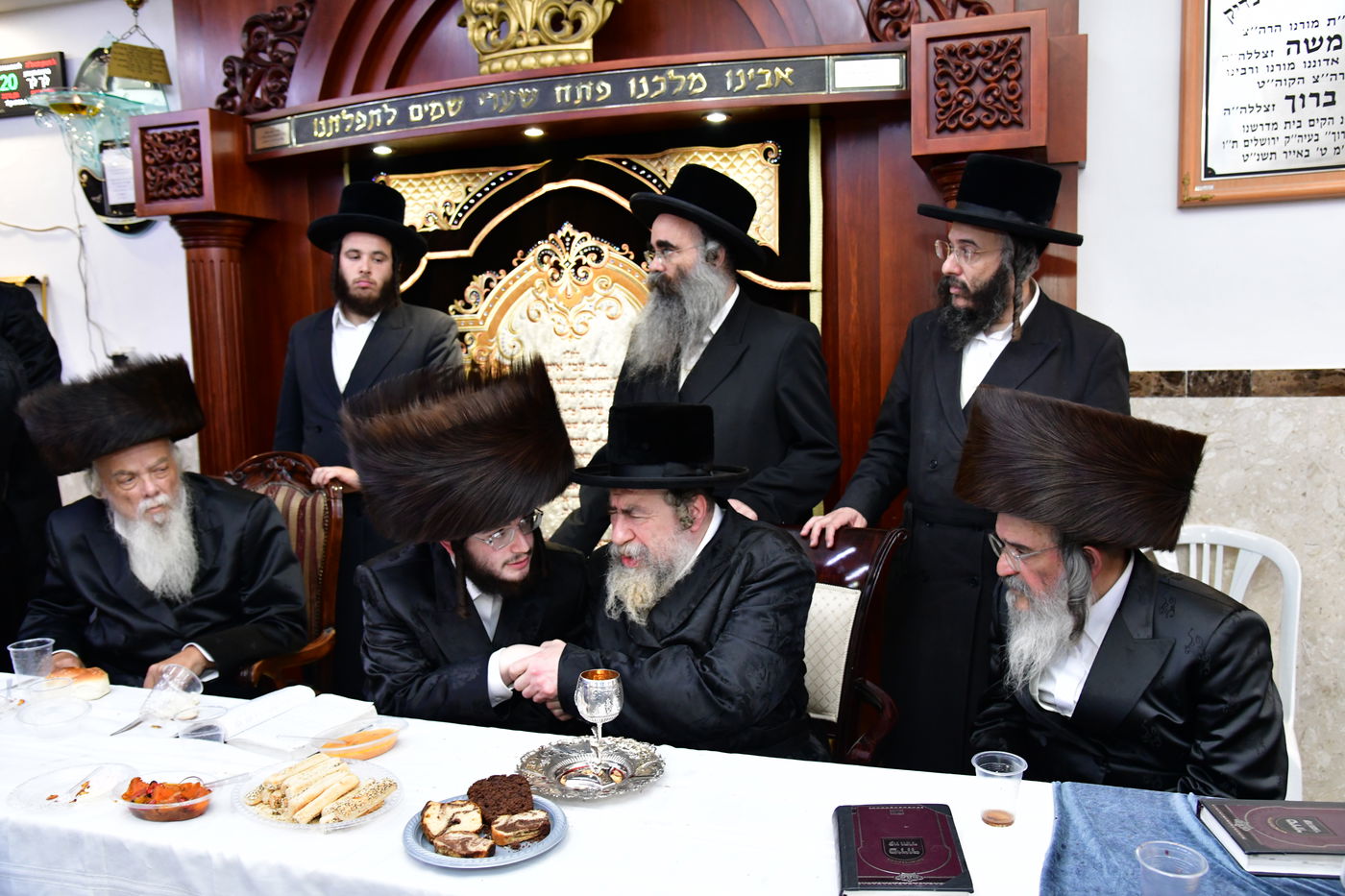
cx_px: 672
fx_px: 1121
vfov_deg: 43.6
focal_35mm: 30
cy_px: 448
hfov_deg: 61.9
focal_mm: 30
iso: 3200
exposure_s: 1/100
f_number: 5.6
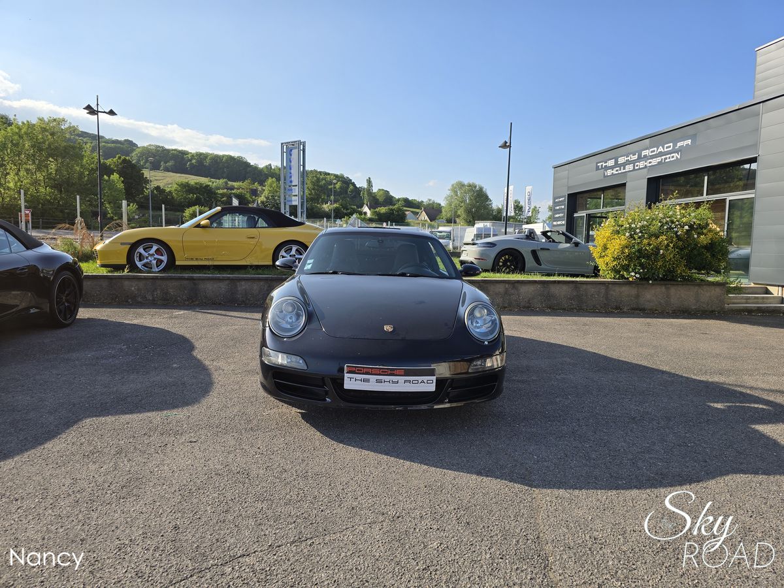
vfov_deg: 58.9
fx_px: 521
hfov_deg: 73.9
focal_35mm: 23
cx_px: 392
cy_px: 294
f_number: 1.7
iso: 12
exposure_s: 1/779
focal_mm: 6.3
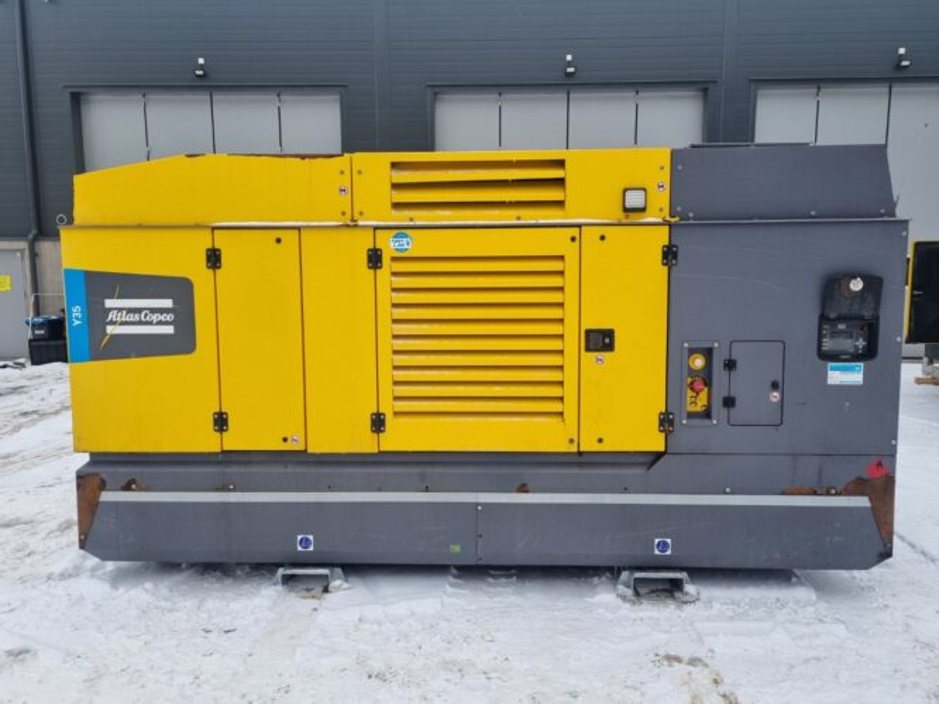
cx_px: 470
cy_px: 352
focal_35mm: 26
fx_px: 705
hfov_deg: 67.3
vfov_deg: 53.0
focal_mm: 5.4
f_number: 1.8
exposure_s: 1/750
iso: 50
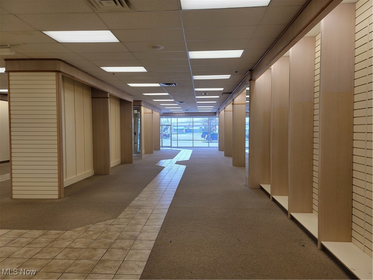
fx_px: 259
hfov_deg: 71.6
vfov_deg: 56.8
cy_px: 140
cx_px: 186
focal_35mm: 24
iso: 32
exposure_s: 1/120
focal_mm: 6.7
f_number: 1.8
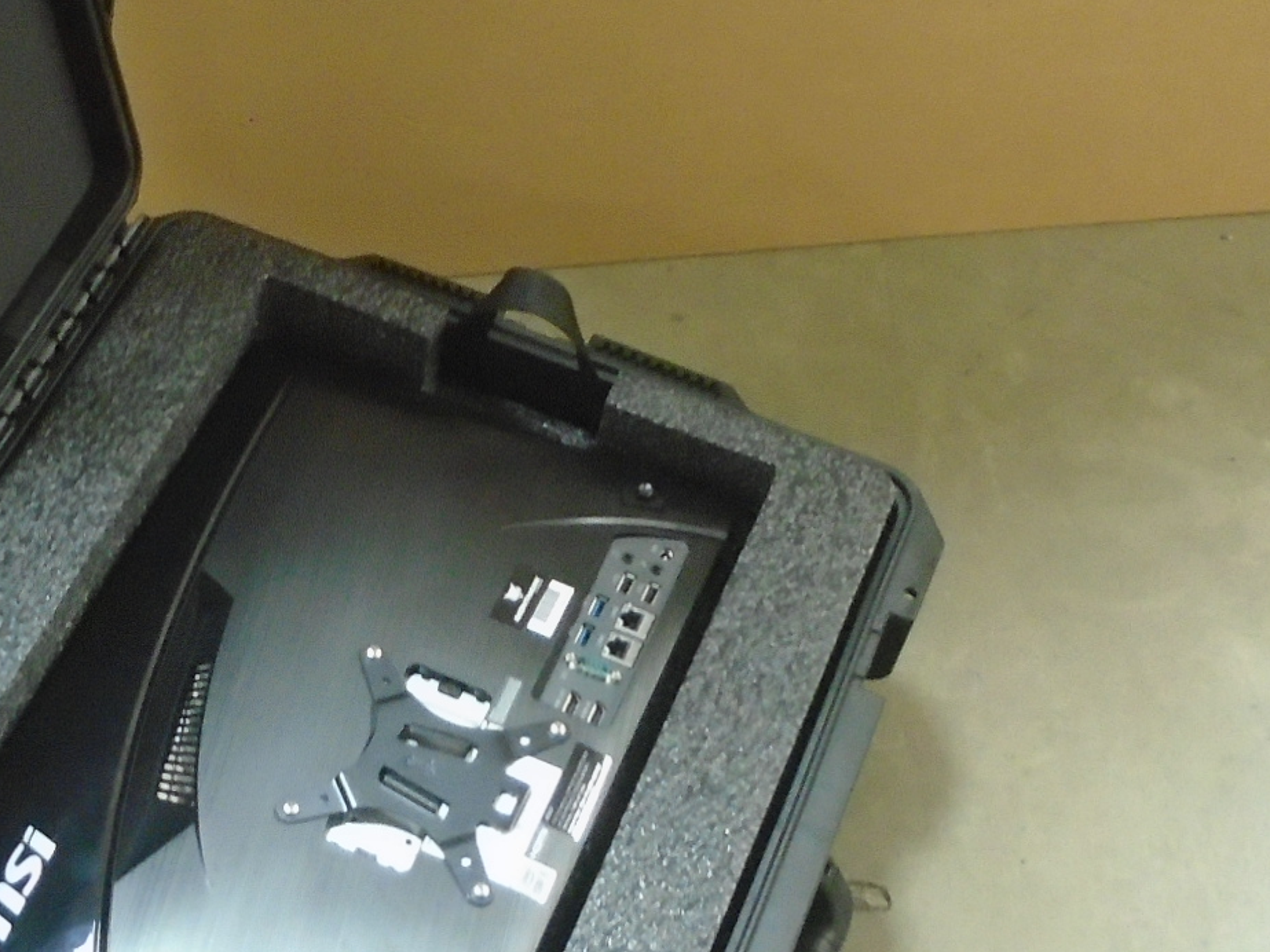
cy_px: 479
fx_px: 2678
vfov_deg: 20.2
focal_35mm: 73
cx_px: 318
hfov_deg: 26.3
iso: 400
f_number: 3.2
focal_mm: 4.6
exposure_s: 1/10
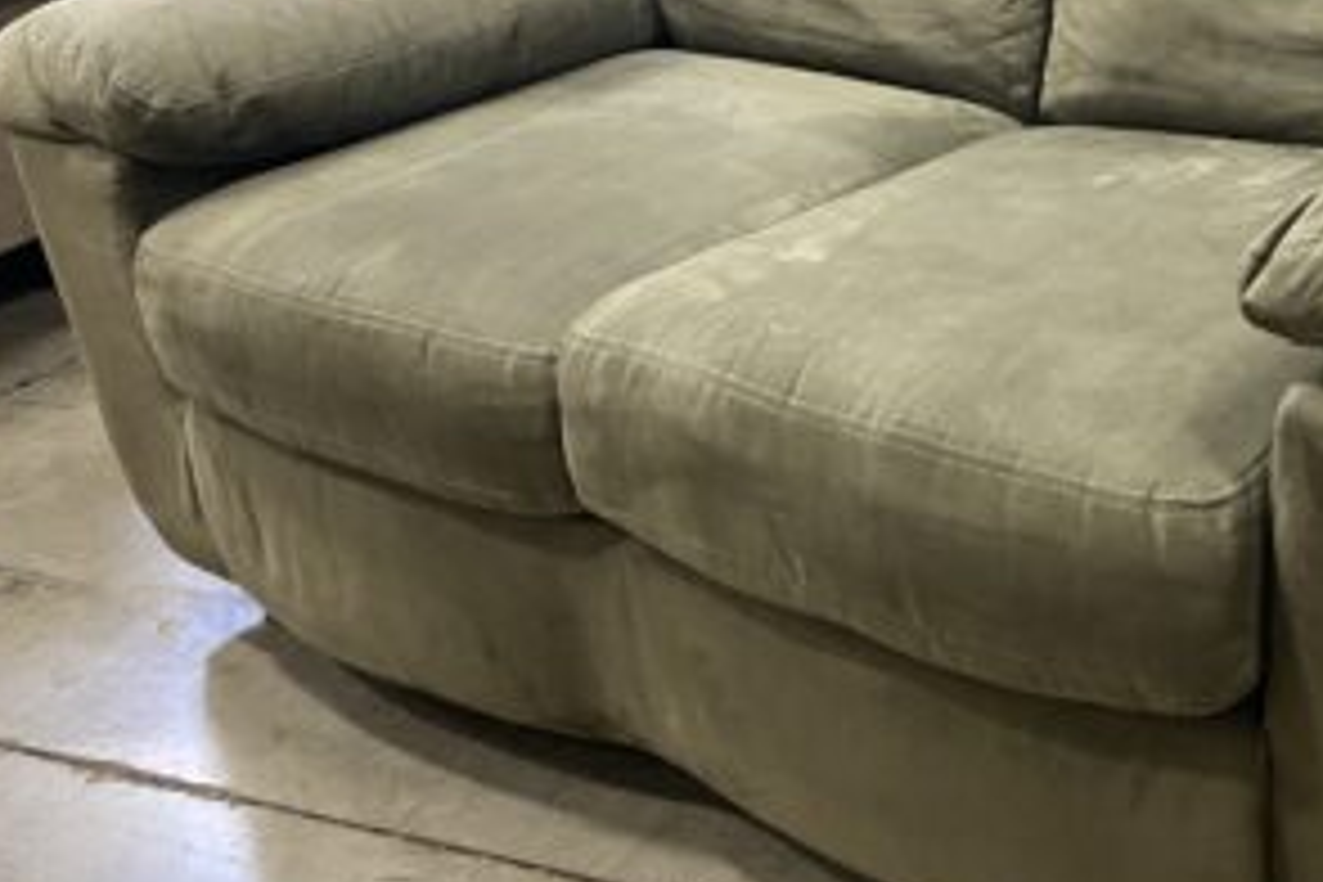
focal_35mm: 46
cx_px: 1066
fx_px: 1690
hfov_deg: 40.9
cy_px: 349
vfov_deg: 29.2
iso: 320
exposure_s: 1/40
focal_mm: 4.25
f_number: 1.8
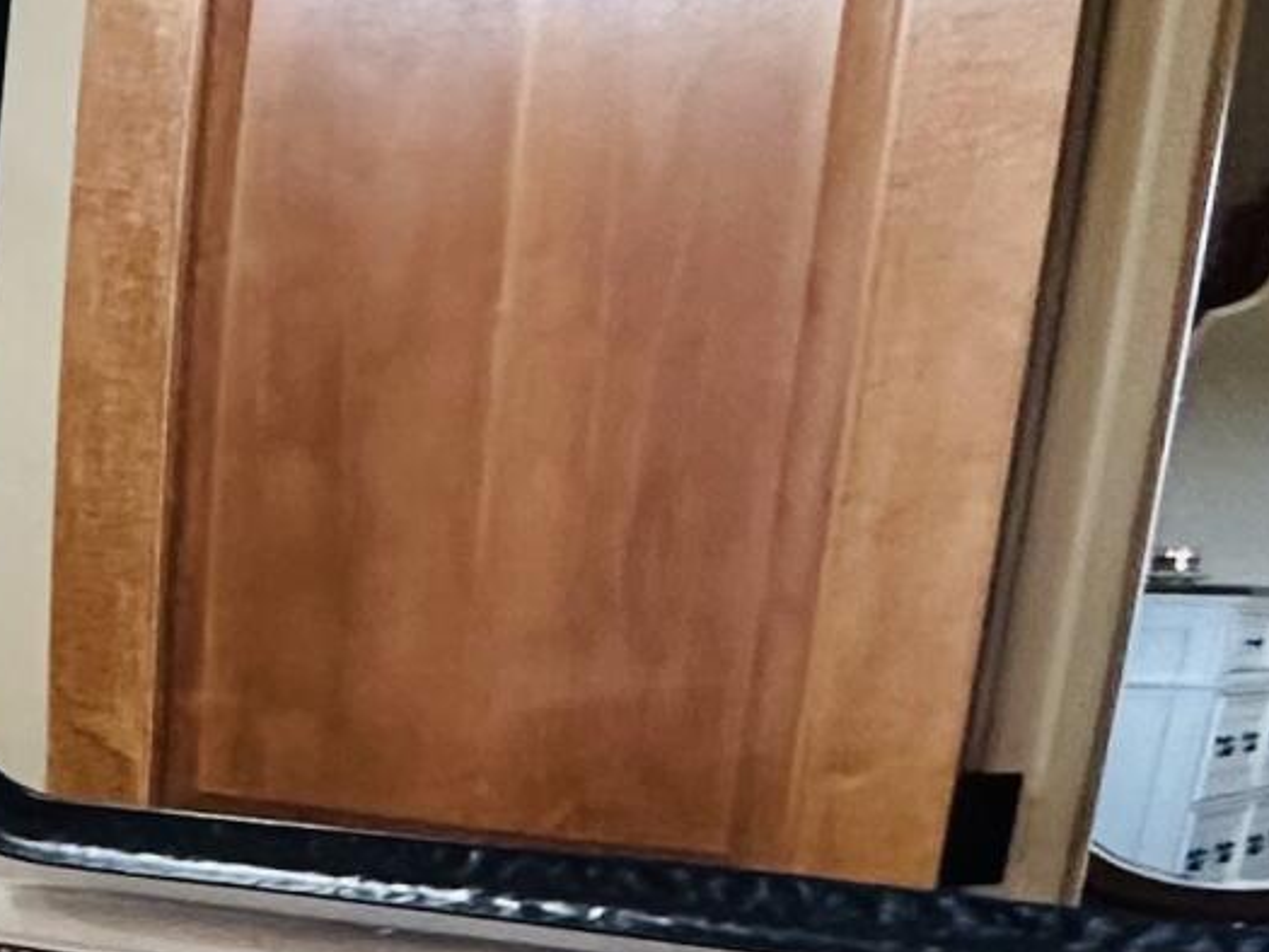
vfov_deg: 18.0
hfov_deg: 17.0
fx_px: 2933
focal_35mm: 80
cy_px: 933
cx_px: -1358
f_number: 2.2
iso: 250
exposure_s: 1/60
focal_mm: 2.22
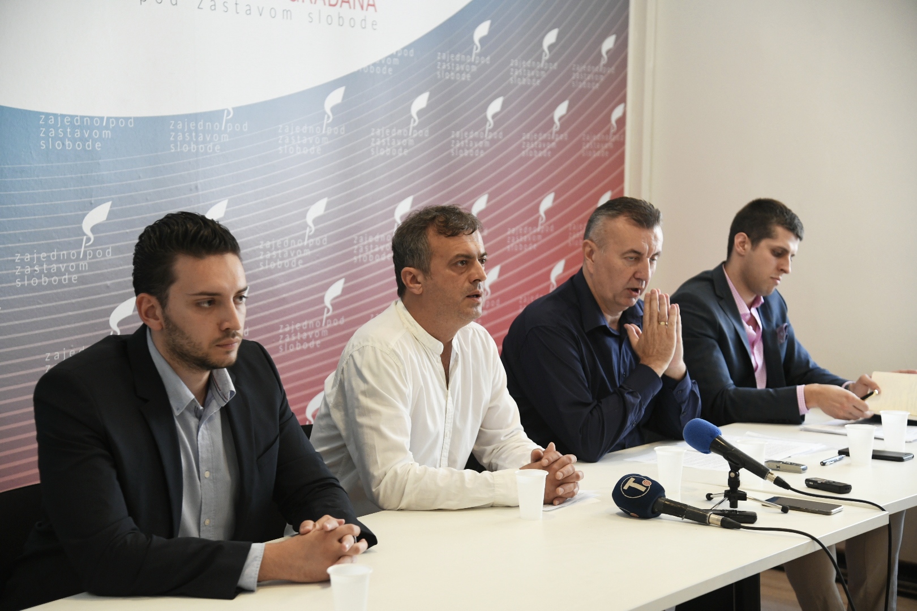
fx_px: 1656
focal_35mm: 65
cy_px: 306
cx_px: 458
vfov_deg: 20.9
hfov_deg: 31.0
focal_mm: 65
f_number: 4
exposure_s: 1/160
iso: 1600
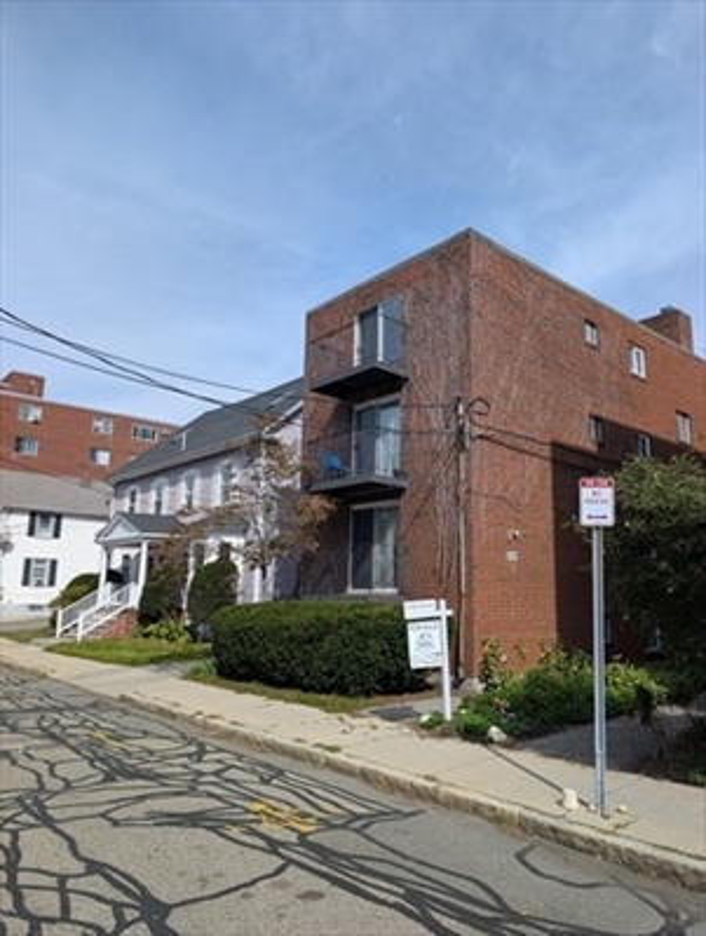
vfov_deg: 71.5
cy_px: 468
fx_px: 650
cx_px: 353
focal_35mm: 24
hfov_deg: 57.0
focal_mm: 6.9
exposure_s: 1/1271
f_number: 1.68
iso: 18
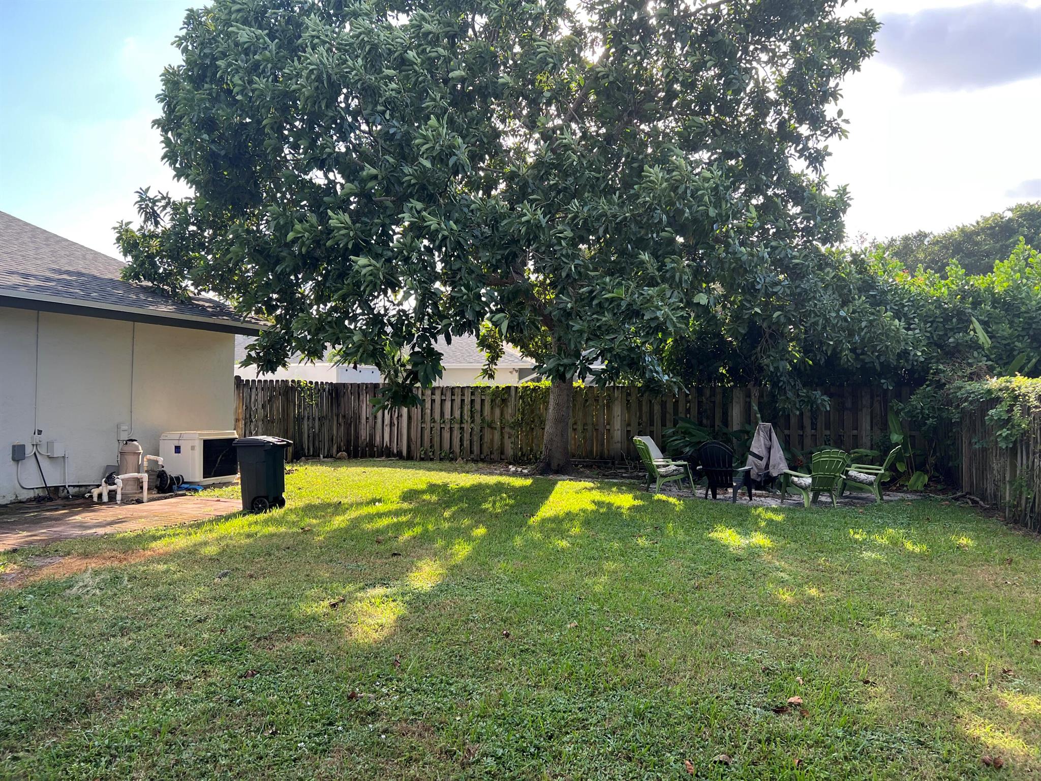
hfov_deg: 67.3
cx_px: 520
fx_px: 782
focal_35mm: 26
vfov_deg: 53.1
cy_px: 390
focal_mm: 5.7
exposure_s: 1/687
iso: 50
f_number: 1.5
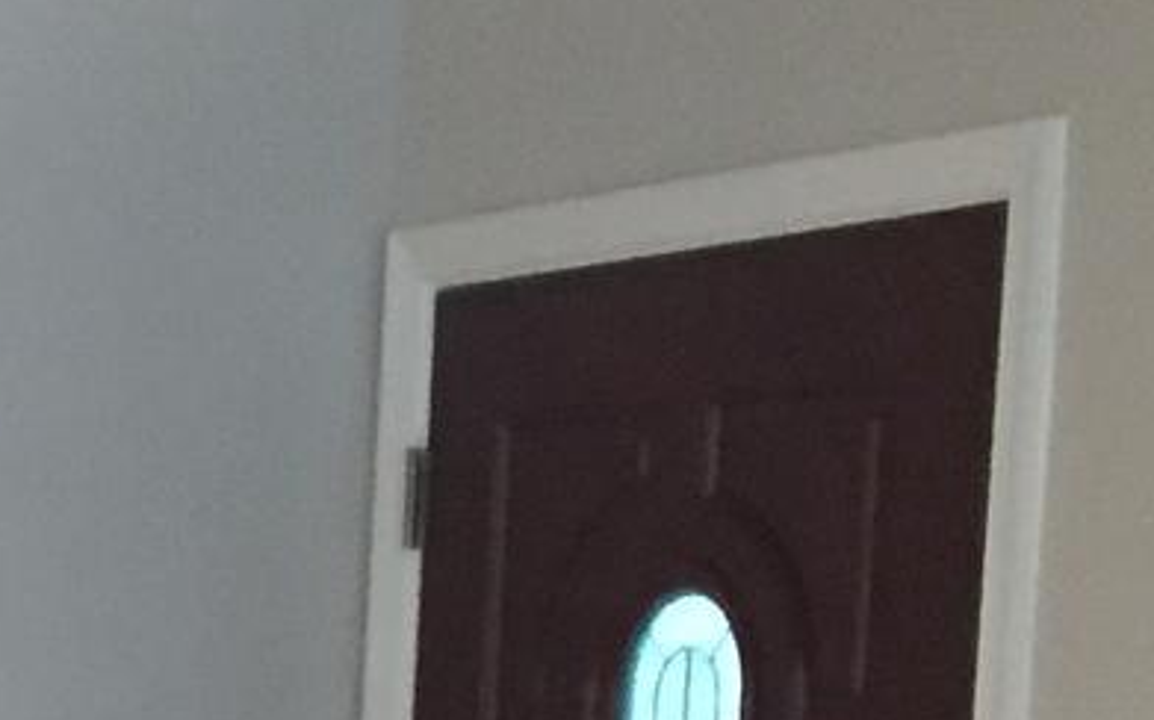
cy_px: 1396
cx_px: -1464
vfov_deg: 7.8
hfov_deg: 11.2
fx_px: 5061
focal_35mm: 161
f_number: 2.2
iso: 250
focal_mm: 4.15
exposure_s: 1/24
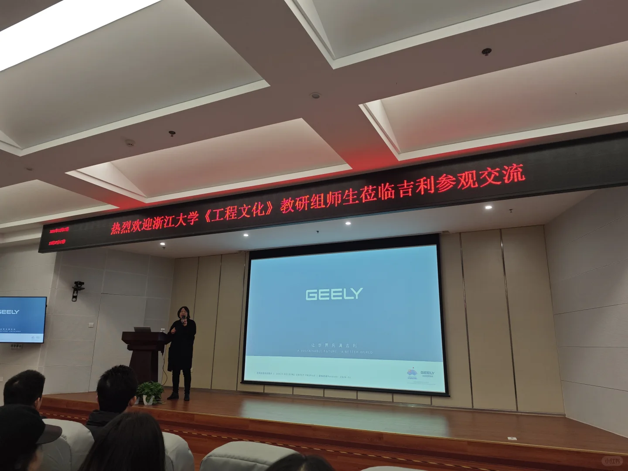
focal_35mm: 23
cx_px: 314
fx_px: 417
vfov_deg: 58.9
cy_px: 236
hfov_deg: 73.9
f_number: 1.6
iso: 160
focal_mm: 6.55
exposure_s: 1/170
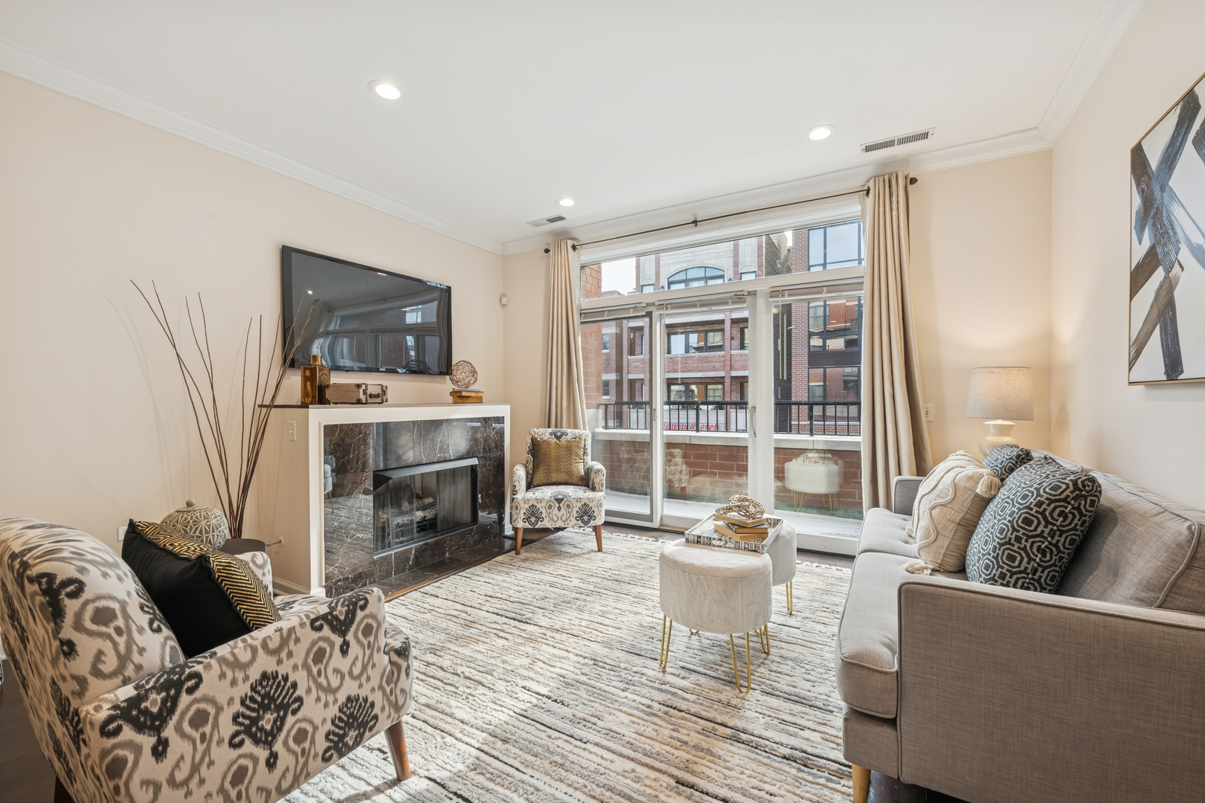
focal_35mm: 15
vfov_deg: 77.3
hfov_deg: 100.4
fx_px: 502
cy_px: 402
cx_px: 602
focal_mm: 15
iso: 250
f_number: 8
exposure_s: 1/50
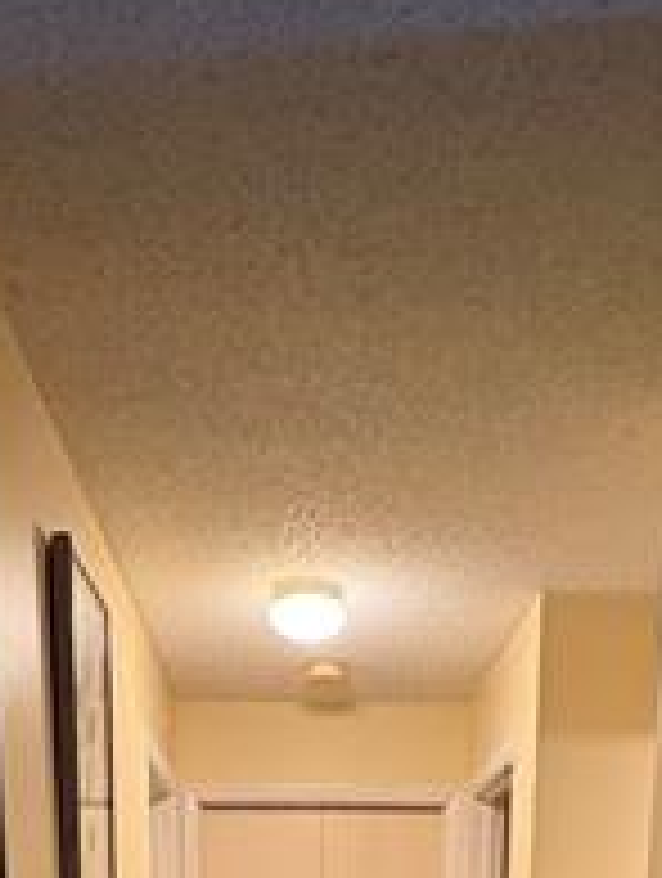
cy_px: 1193
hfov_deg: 33.7
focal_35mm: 43
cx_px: 324
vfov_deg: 31.4
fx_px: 1093
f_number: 2.2
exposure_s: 1/60
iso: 800
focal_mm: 2.22
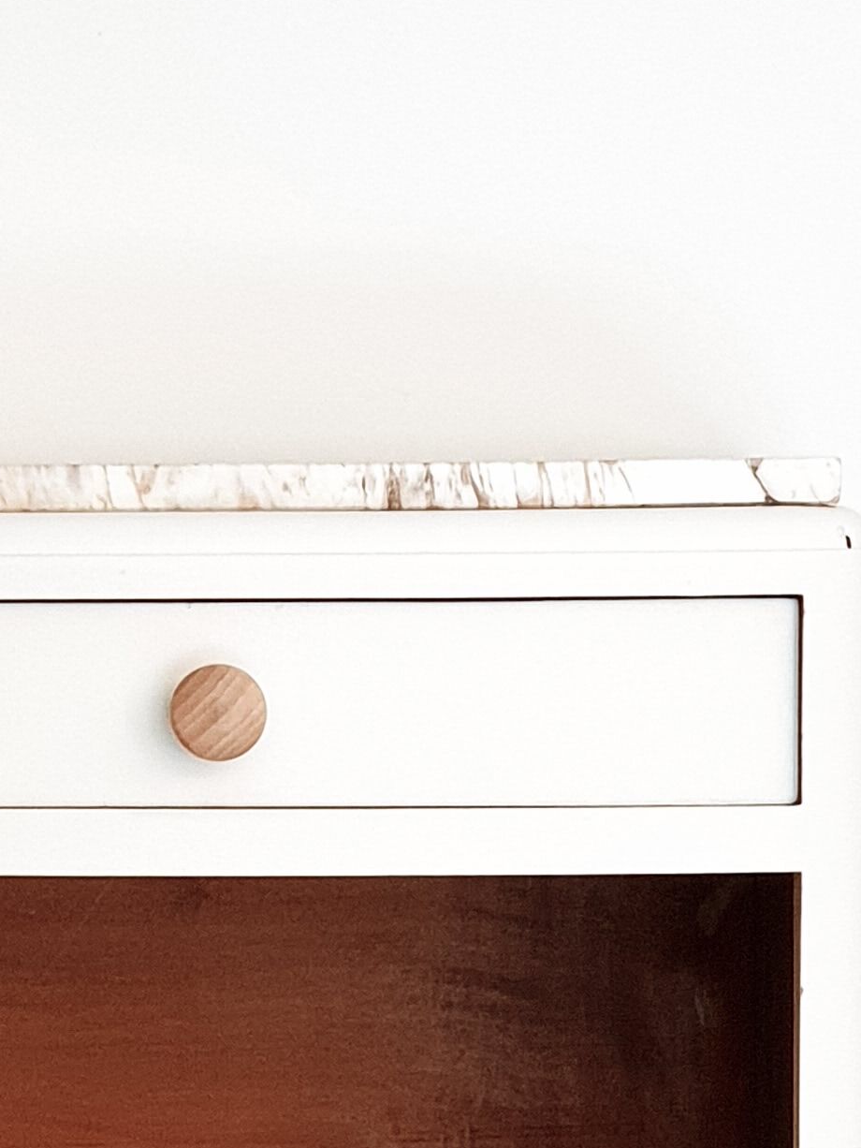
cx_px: -142
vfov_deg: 11.4
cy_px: 1140
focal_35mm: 171
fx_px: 5669
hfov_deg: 8.6
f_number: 2.4
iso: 125
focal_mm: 6
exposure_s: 1/33
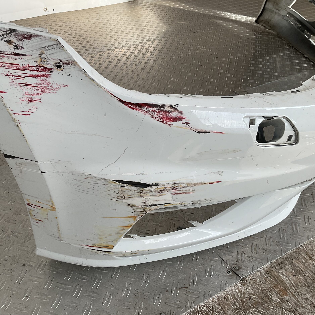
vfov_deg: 47.2
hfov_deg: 46.9
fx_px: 360
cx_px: 121
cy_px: 155
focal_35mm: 35
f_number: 1.8
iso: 16
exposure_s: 1/305
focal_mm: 3
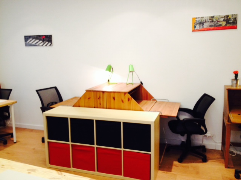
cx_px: 120
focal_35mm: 35
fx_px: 244
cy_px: 90
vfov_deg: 40.7
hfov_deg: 52.6
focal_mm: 4.28
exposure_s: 1/20
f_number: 2.4
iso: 100
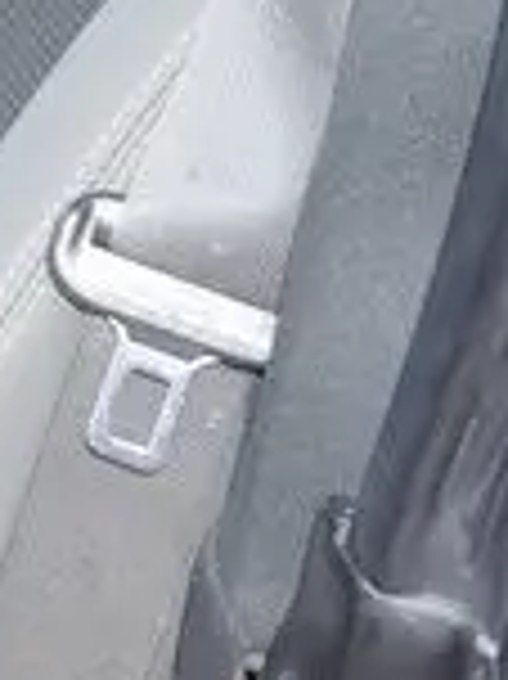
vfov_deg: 15.8
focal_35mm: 119
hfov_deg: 10.0
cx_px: -895
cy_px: -191
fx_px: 2332
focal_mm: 14
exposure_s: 1/60
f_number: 5
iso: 400
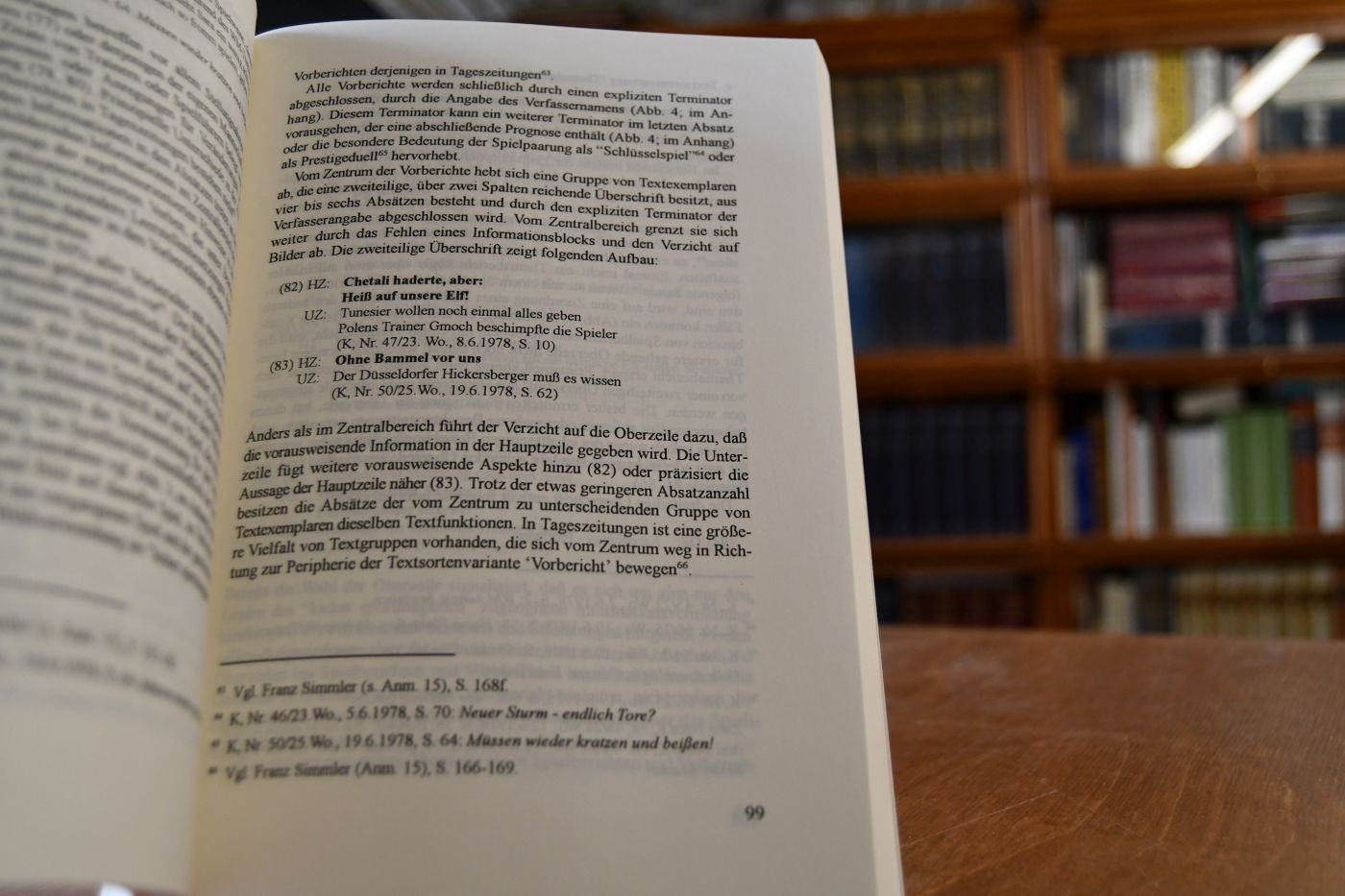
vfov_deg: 36.9
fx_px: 1345
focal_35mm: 36
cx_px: 672
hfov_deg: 53.1
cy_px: 448
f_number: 3.8
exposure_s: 1/250
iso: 800
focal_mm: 24
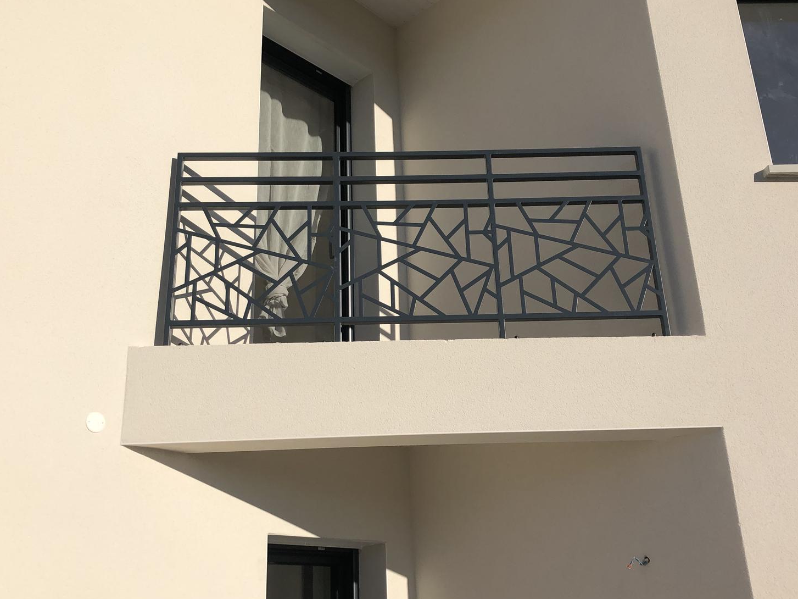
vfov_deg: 38.7
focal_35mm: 37
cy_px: 289
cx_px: 410
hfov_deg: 50.1
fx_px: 853
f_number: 1.8
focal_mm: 3.99
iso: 20
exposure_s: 1/4808
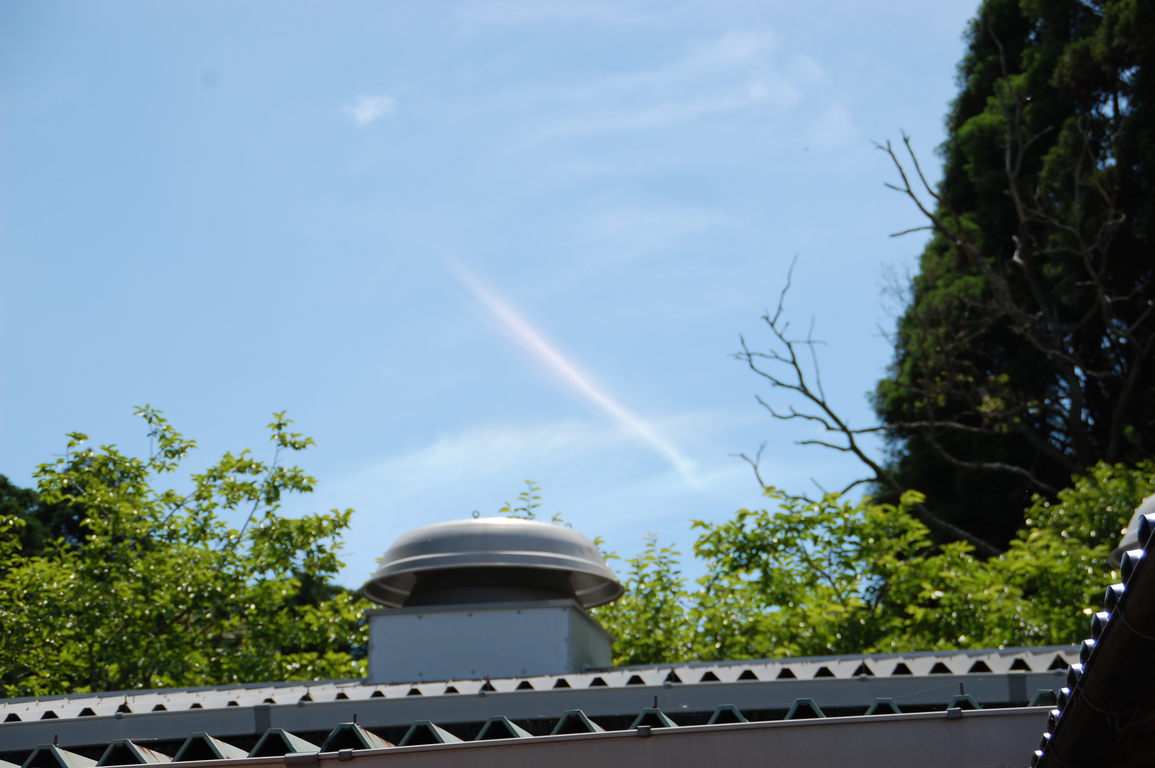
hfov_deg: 20.6
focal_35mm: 99
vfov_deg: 13.8
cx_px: 578
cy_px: 384
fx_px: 3173
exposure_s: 1/1000
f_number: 8
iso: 200
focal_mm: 66
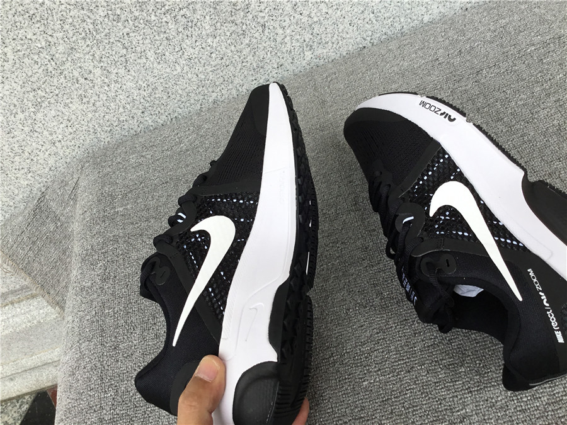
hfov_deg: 58.4
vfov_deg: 45.4
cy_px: 212
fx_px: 508
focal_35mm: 31
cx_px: 284
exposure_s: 1/353
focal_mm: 3.3
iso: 25
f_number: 2.4
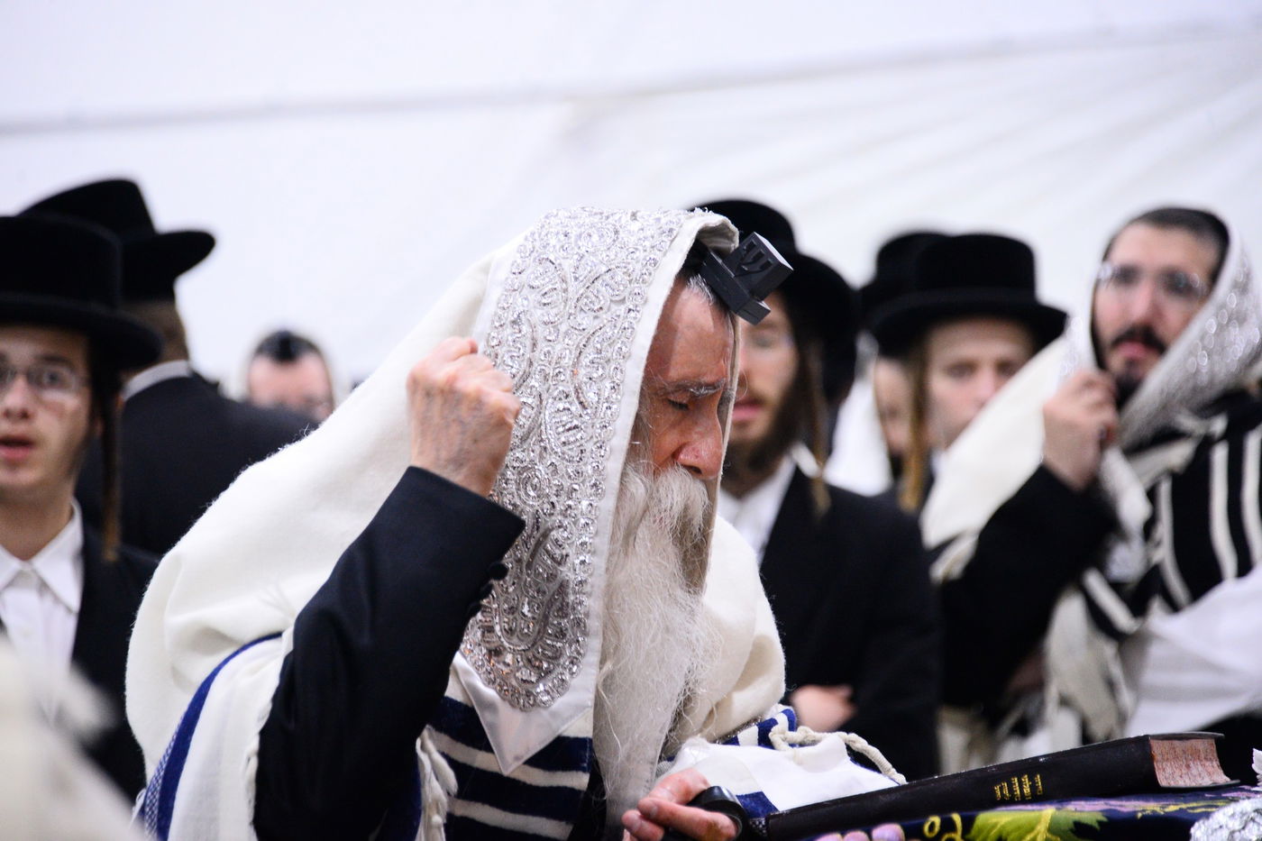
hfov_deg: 9.0
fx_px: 8061
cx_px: 631
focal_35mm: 230
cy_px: 420
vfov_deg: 6.0
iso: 4000
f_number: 5.6
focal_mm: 230
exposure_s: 1/80
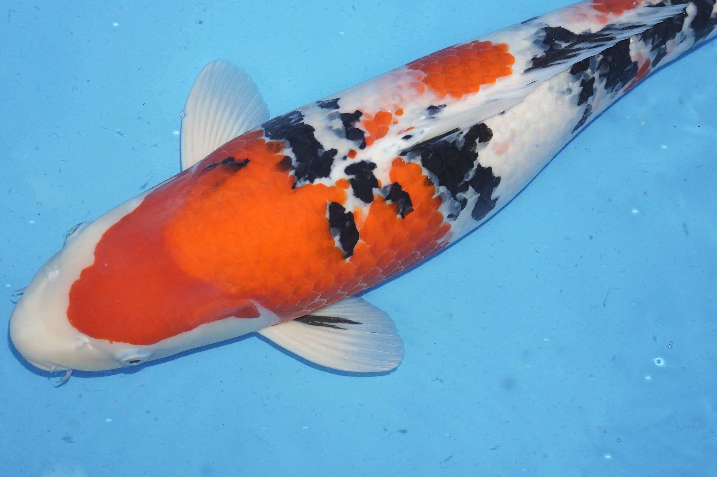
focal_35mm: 67
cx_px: 391
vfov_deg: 20.3
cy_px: 178
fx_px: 1326
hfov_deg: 30.2
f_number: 4.5
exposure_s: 1/160
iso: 1600
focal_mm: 35
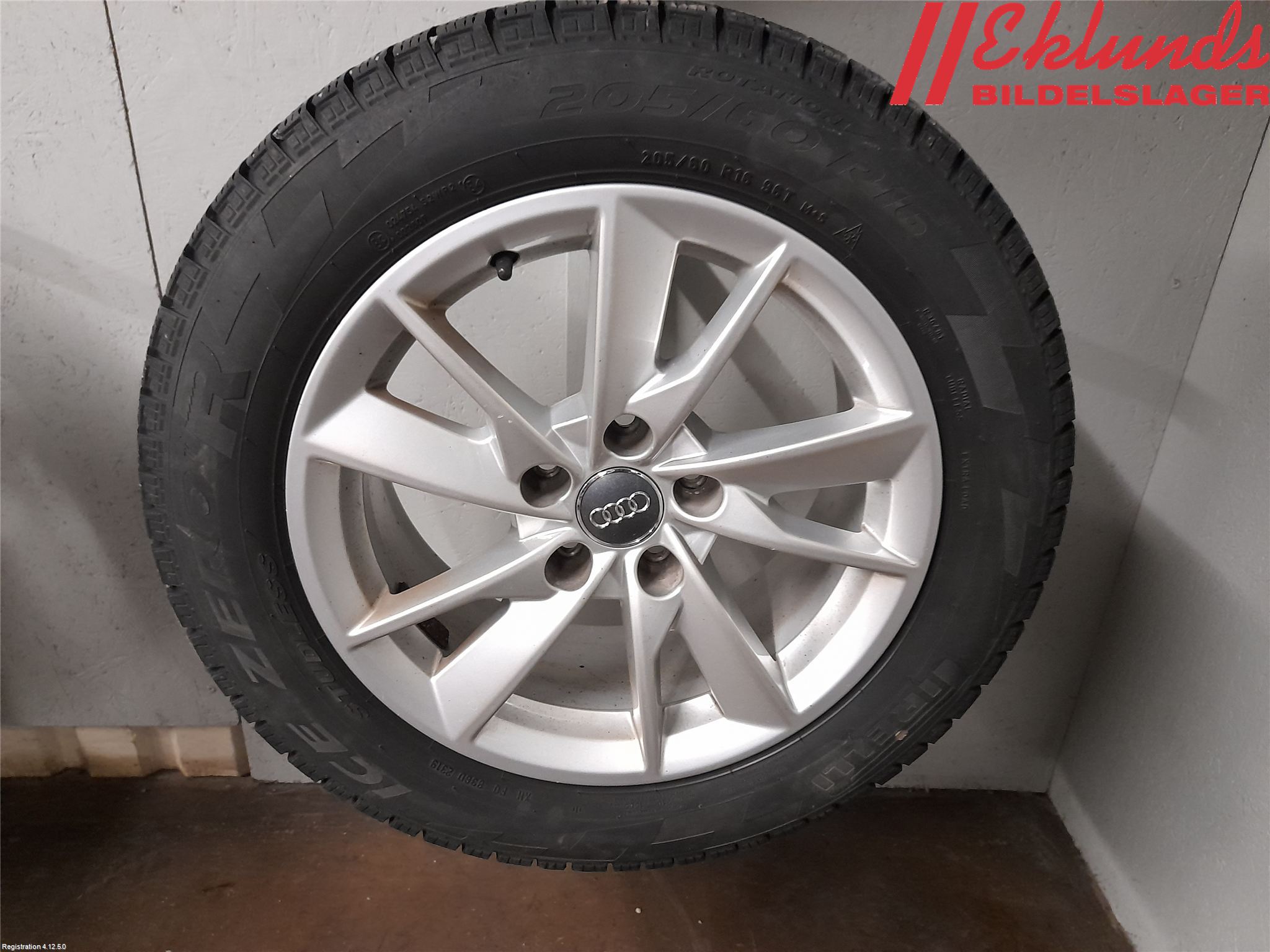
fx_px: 917
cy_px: 476
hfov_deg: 69.4
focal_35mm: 25
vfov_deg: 54.9
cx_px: 635
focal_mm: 4.6
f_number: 2
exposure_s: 1/25
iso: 640
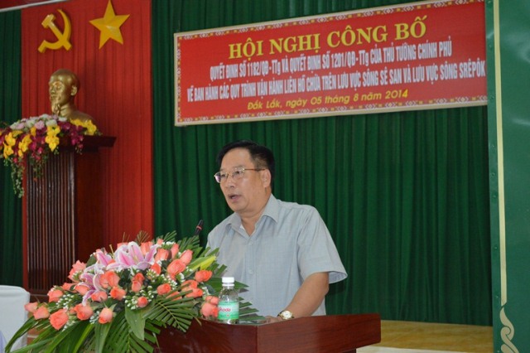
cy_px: 176
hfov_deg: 36.9
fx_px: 795
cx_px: 265
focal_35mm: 54
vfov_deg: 25.0
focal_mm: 36
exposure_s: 1/60
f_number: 5
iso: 1600
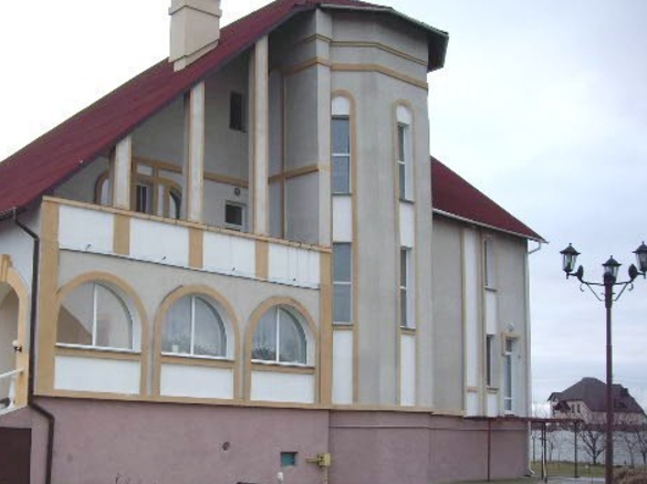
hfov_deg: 36.4
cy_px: 276
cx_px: 206
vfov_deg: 28.0
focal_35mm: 52
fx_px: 971
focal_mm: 6.2
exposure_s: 1/125
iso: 100
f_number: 2.7
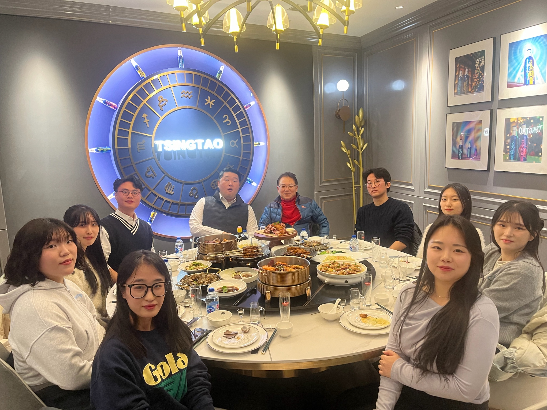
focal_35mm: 26
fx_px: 411
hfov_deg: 67.3
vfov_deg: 53.1
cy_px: 205
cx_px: 274
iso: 320
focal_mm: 5.1
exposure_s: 1/50
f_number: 1.6
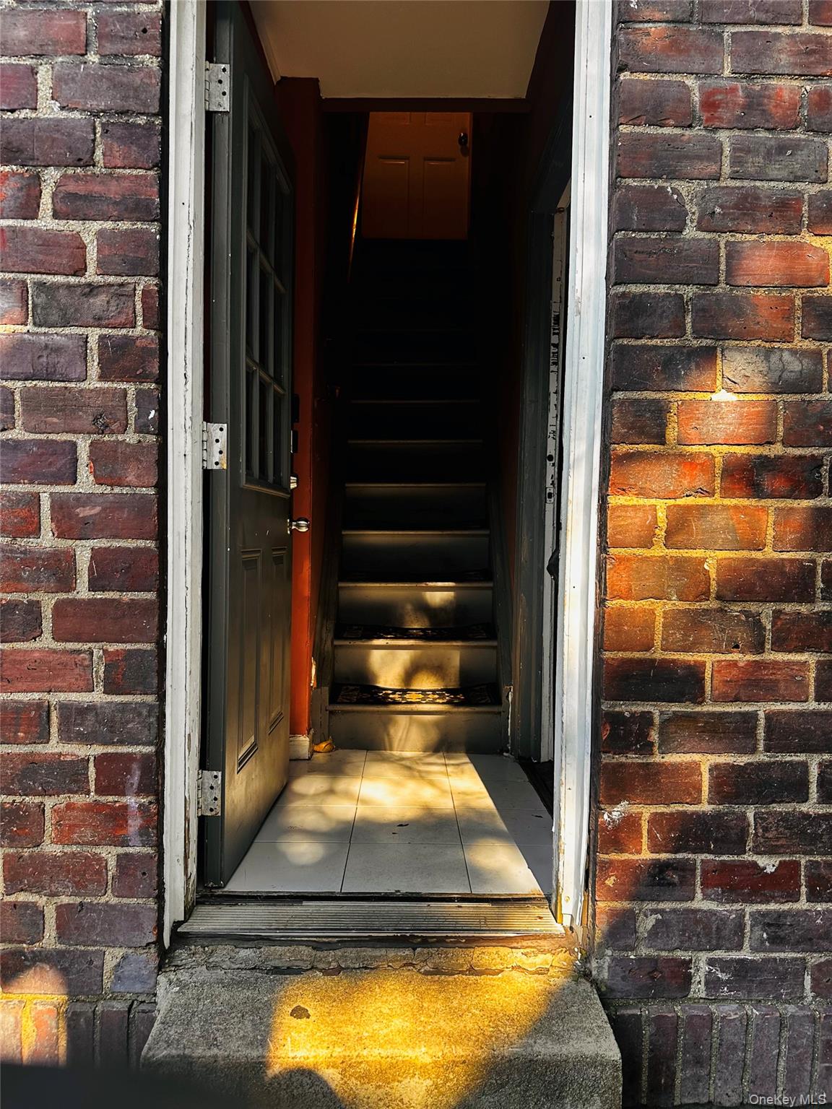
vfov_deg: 71.6
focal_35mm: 24
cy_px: 554
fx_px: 769
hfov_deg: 56.8
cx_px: 416
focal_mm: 6.86
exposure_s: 1/396
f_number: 1.78
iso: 80
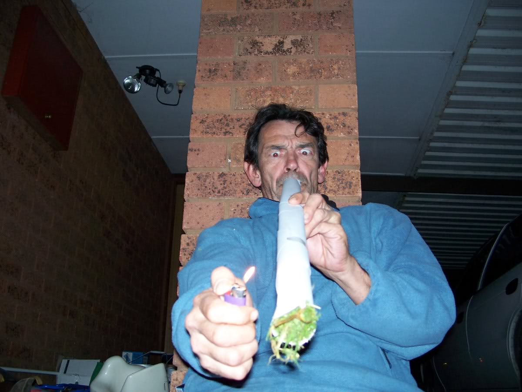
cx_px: 261
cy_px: 196
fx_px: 558
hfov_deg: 50.1
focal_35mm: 37
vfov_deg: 38.7
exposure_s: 1/60
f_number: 2.8
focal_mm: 7.8
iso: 200
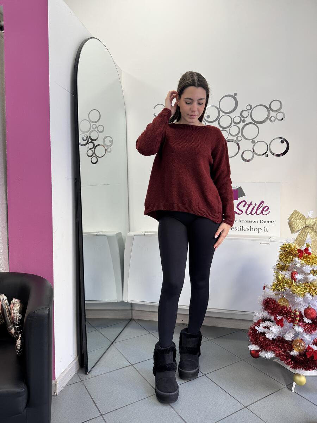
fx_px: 293
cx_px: 158
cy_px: 212
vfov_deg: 71.6
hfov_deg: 56.8
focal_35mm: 24
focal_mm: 6.76
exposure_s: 1/100
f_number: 1.78
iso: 64
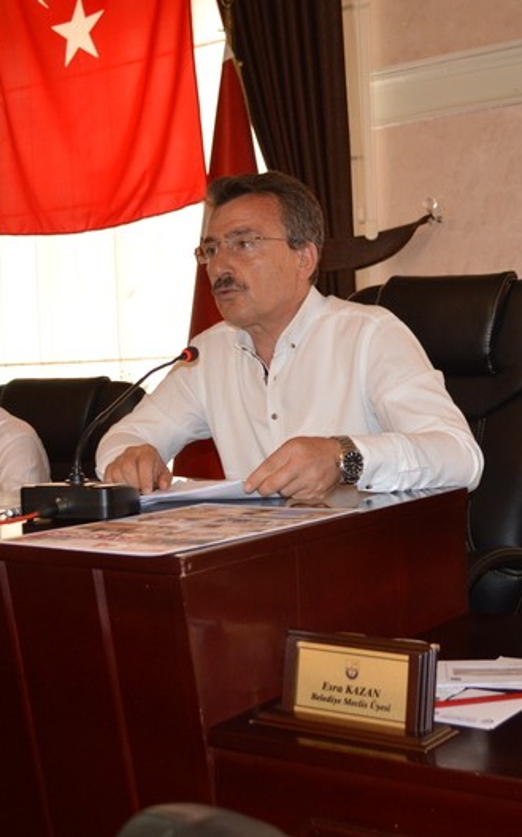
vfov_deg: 39.6
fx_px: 1162
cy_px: 416
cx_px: 347
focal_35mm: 51
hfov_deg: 25.2
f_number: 3.8
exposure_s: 1/60
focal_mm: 22
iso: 720
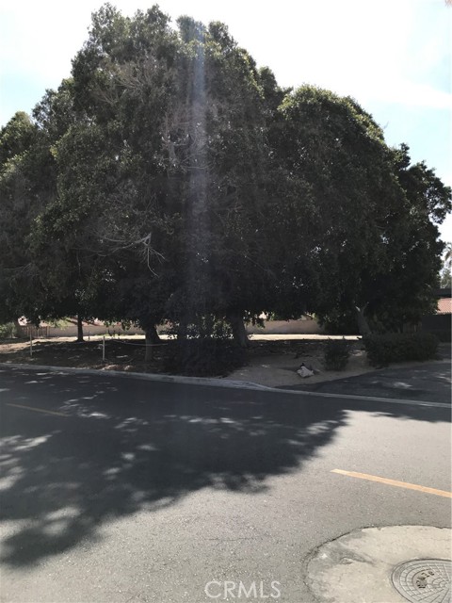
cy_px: 302
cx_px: 226
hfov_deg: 49.7
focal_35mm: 28
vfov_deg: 63.4
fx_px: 487
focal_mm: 3.99
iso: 20
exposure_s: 1/1368
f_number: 1.8
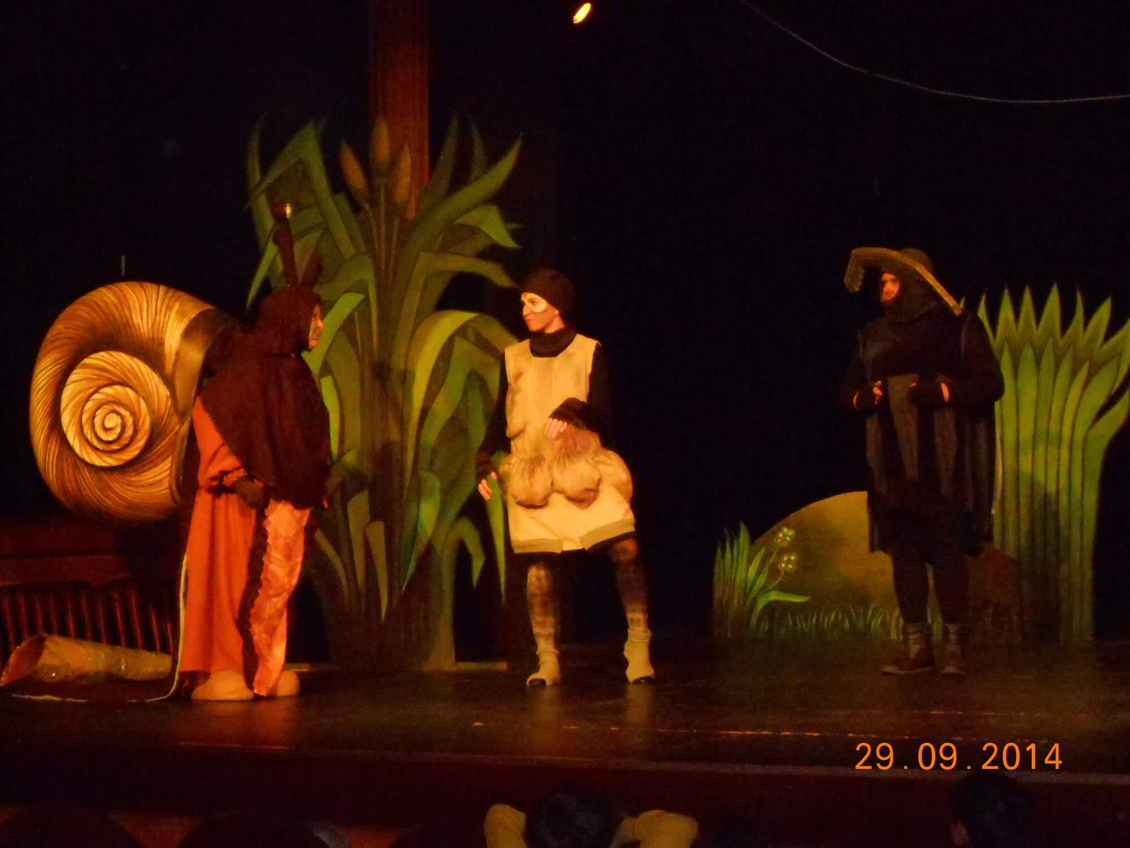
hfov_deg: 24.1
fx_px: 2644
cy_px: 424
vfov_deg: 18.2
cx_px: 565
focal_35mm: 81
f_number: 6.6
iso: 1600
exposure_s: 1/60
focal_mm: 14.5
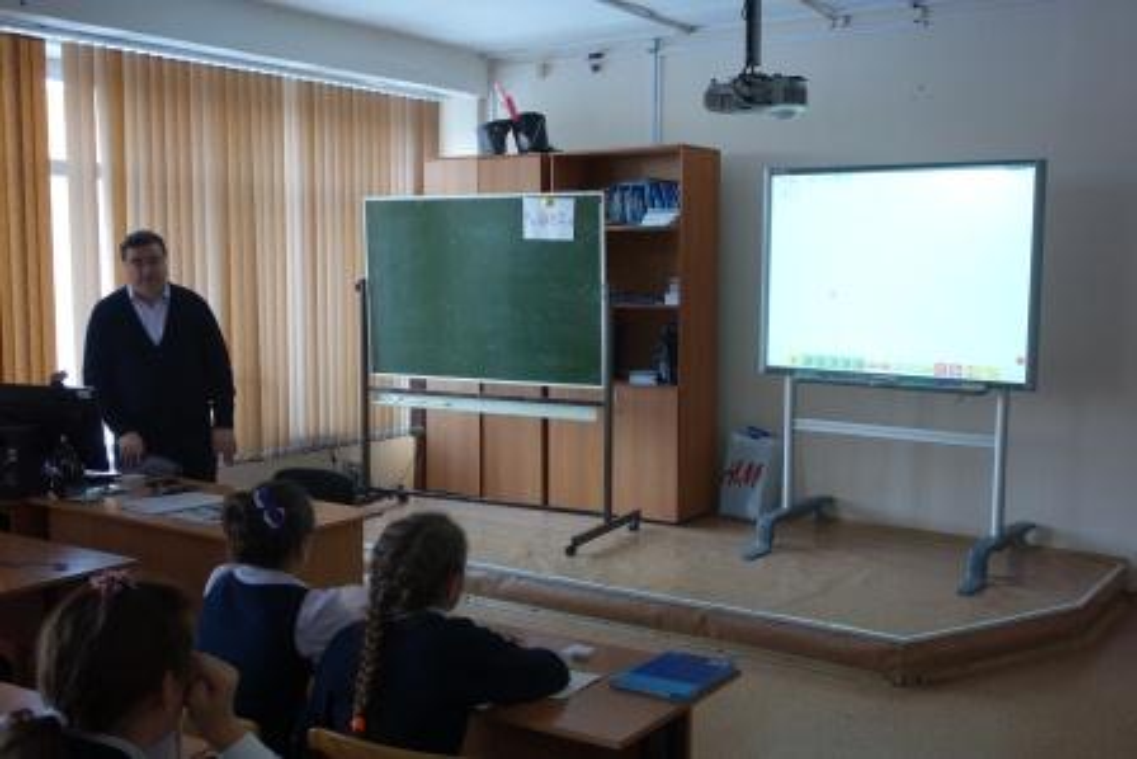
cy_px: 380
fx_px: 1232
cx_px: 568
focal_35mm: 39
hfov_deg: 49.5
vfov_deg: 34.2
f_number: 2.8
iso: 320
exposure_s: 1/40
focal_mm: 14.57
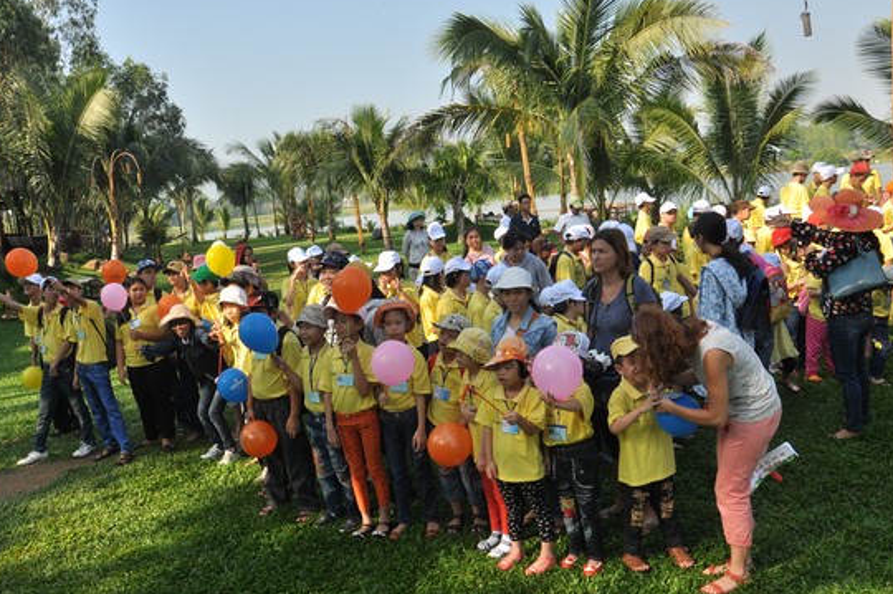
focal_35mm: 32
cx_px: 412
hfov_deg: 58.7
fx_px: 793
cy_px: 314
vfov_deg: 41.0
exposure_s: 1/320
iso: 320
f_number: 9
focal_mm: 18
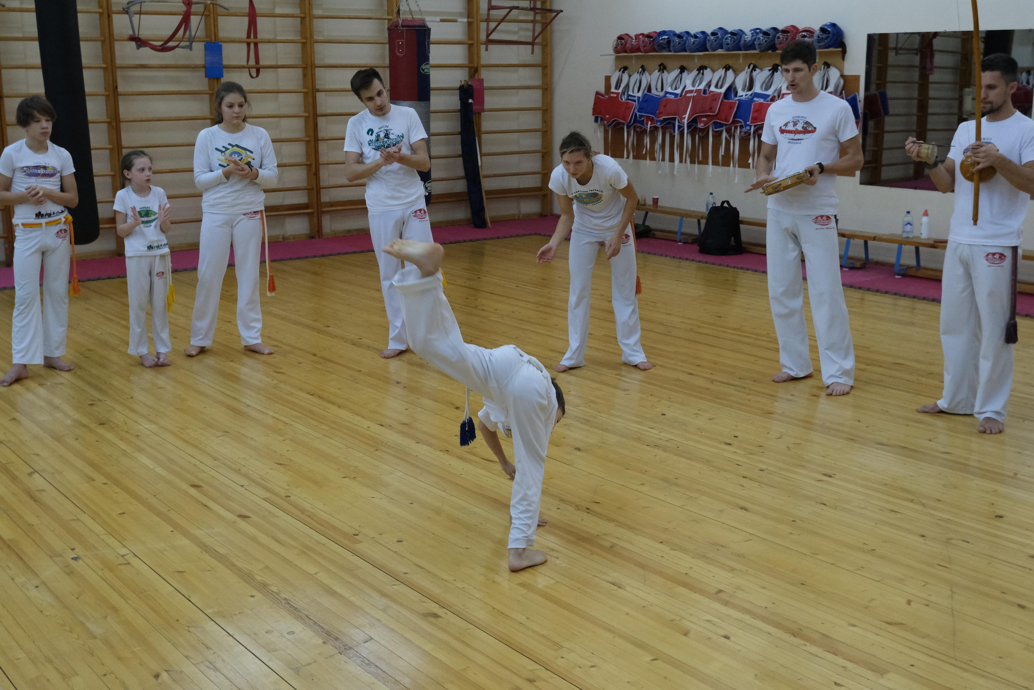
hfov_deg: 45.4
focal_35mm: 43
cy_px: 345
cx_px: 517
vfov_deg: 31.2
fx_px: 1235
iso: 2500
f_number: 4.5
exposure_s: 1/320
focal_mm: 28.8
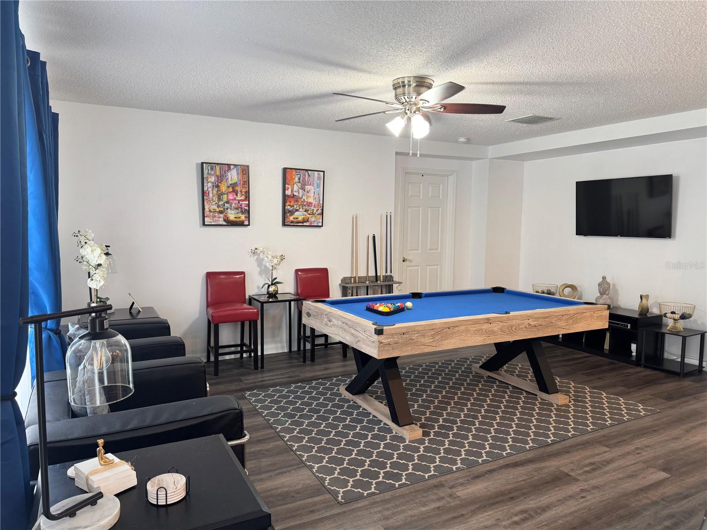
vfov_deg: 56.8
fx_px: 490
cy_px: 265
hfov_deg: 71.6
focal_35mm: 24
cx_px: 354
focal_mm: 6.76
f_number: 1.78
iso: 160
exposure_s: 1/60
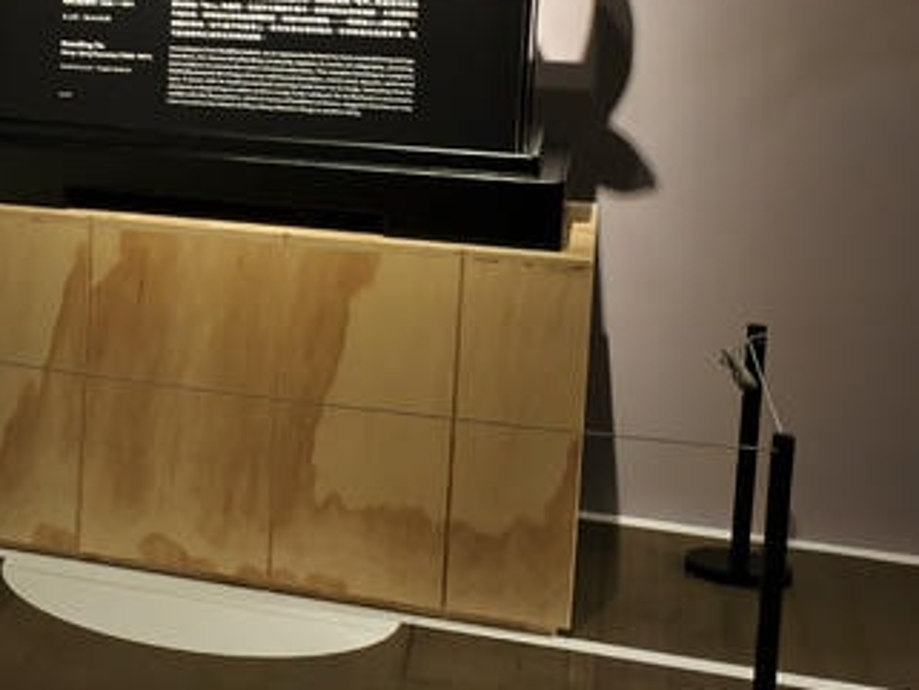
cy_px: 11
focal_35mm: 86
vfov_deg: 16.8
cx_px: -762
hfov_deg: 17.9
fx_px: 2284
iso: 486
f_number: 1.57
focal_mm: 6.54
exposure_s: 1/30
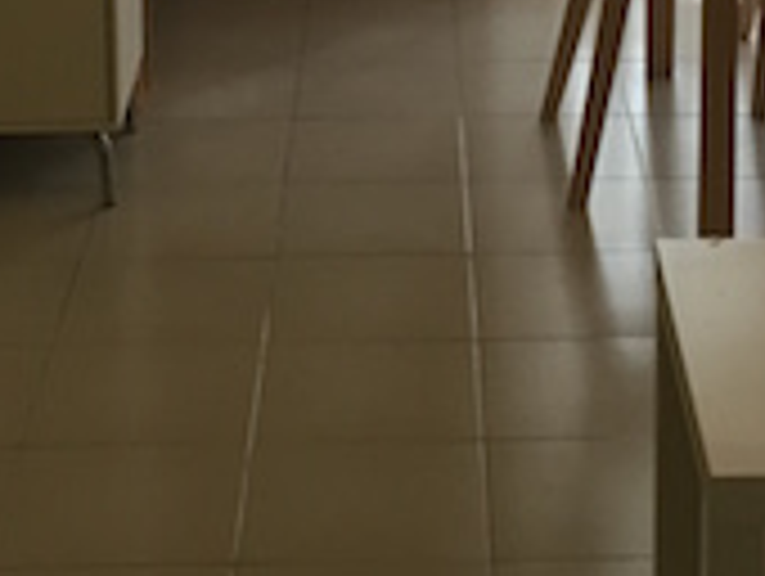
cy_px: -351
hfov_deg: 18.0
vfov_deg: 12.7
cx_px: 486
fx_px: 2412
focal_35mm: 109
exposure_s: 1/30
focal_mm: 4.15
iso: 80
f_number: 2.2
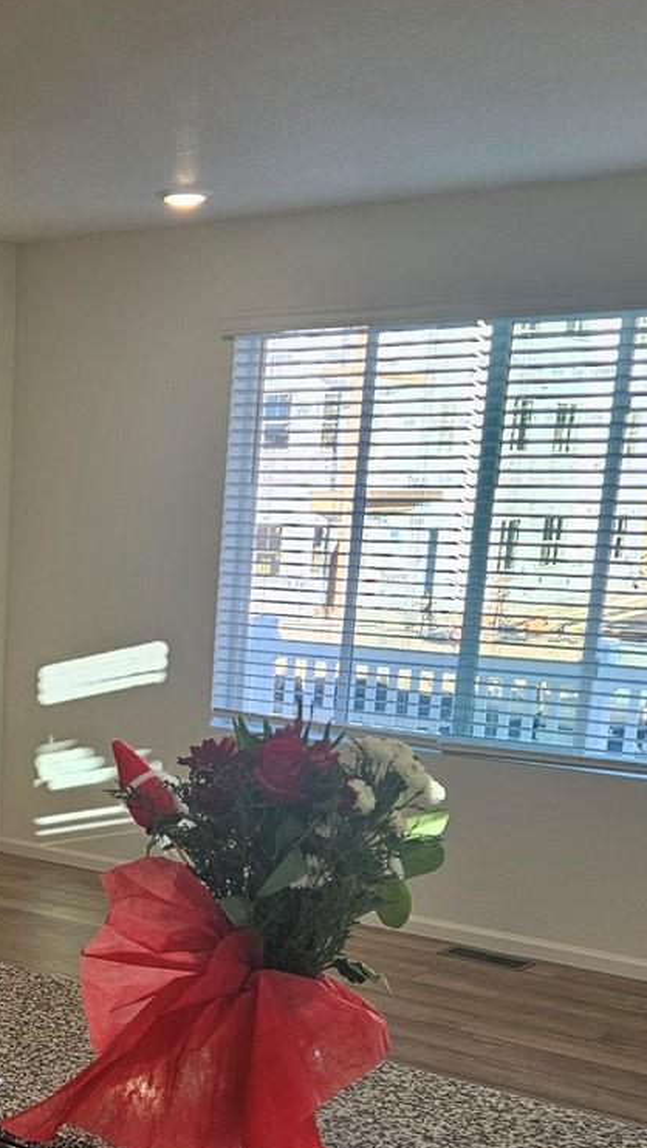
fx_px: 1645
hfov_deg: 20.9
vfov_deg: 37.5
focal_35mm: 54
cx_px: -108
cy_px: 862
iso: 40
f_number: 1.8
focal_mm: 5.4
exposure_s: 1/120
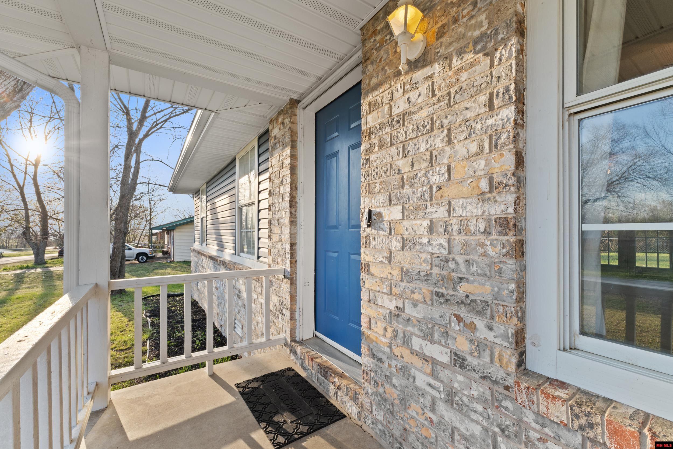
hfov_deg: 100.4
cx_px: 336
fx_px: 280
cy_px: 224
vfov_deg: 77.3
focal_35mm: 15
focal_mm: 10
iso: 200
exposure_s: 1/30
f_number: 9
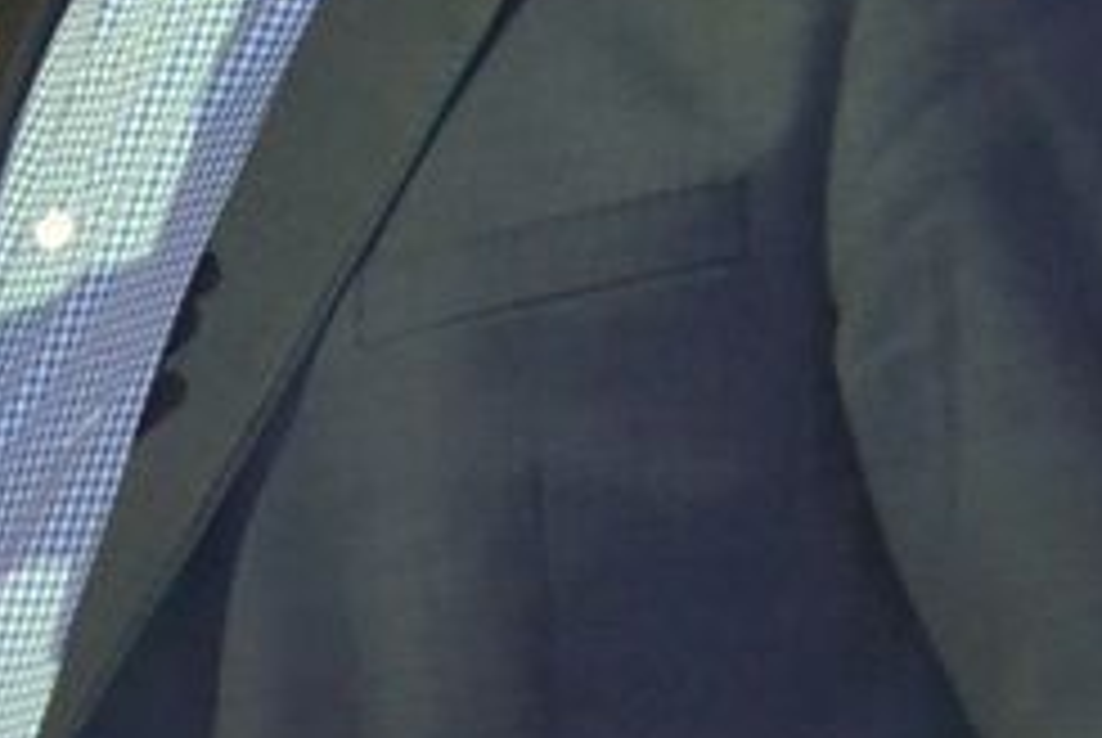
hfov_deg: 3.0
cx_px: -99
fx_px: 20871
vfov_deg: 2.0
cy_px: -284
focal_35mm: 681
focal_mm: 116
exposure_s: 1/60
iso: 3200
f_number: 4.8
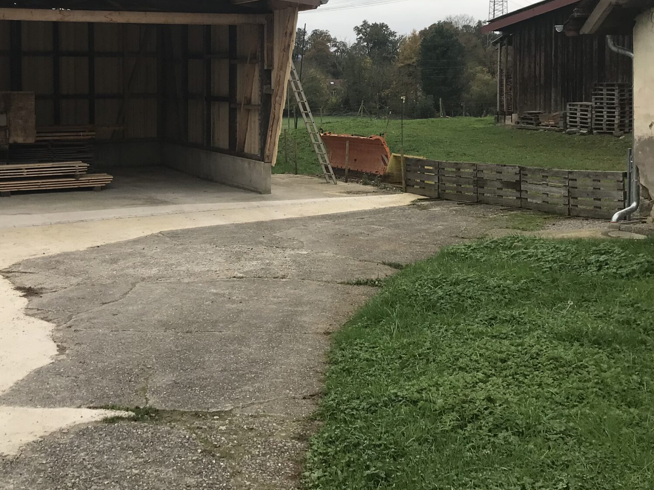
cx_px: 230
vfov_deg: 29.8
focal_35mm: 48
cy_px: 121
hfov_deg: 39.3
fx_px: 907
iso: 20
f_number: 1.8
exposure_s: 1/580
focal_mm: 3.99
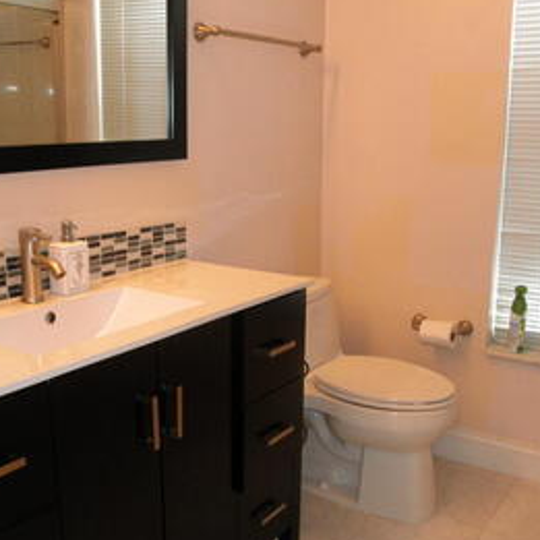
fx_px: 671
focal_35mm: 38
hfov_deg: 43.8
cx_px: 248
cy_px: 300
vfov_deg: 43.8
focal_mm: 5
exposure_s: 1/30
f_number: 3
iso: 200
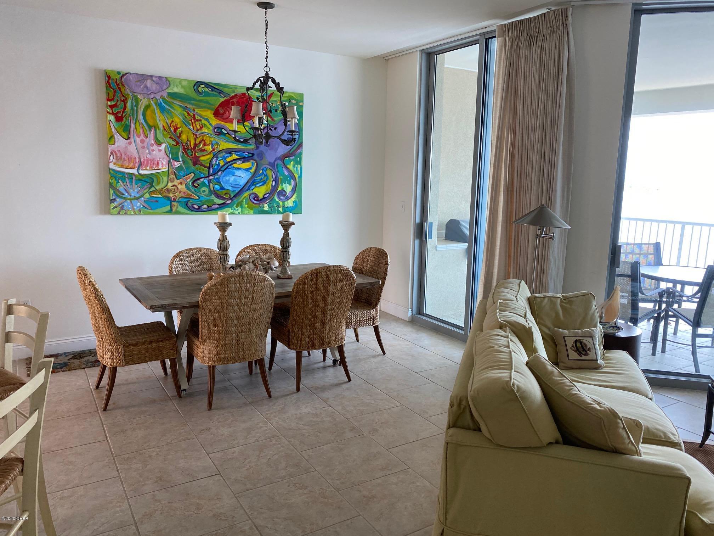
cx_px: 357
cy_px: 268
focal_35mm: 26
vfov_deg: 53.1
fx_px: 536
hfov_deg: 67.3
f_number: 1.8
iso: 125
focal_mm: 4.25
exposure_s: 1/121
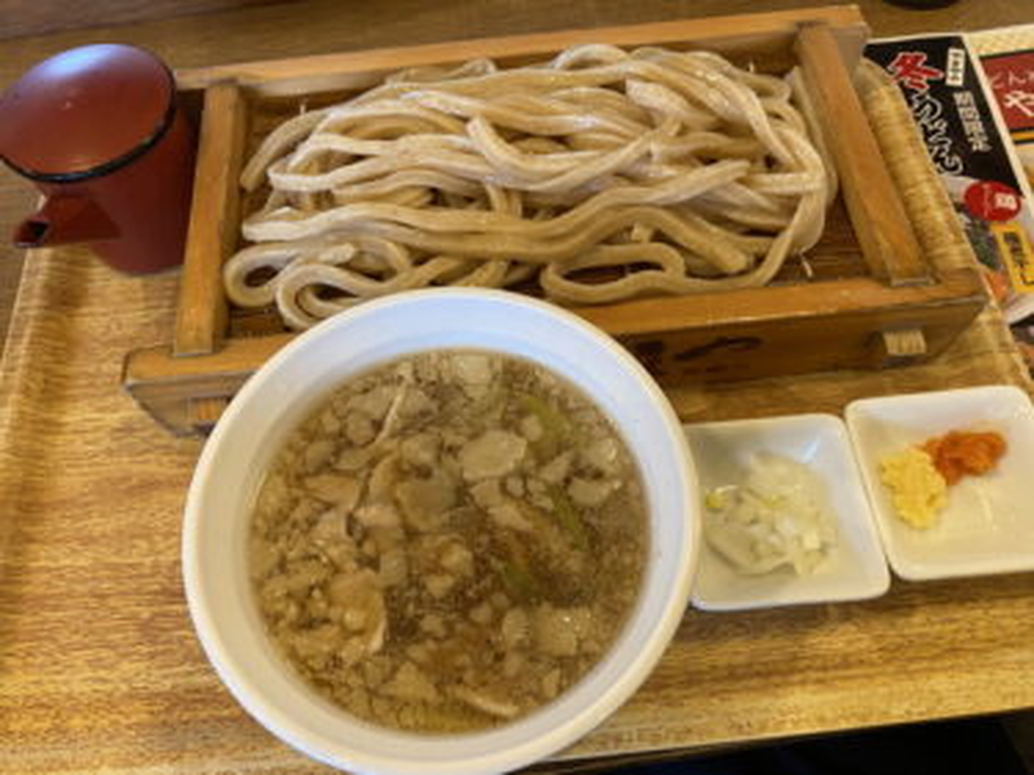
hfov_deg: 67.3
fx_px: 776
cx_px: 517
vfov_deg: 53.0
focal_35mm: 26
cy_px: 388
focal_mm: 4.25
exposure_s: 1/50
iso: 80
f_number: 1.8
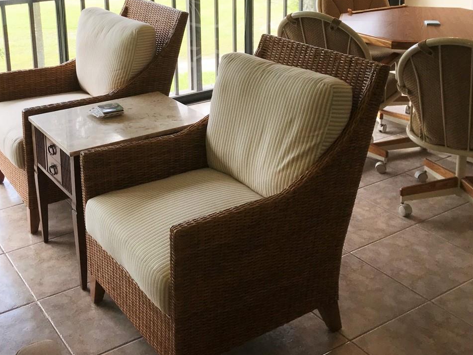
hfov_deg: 40.3
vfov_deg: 30.0
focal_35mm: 47
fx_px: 642
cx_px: 199
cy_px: 60
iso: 20
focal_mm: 3.99
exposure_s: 1/211
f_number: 1.8
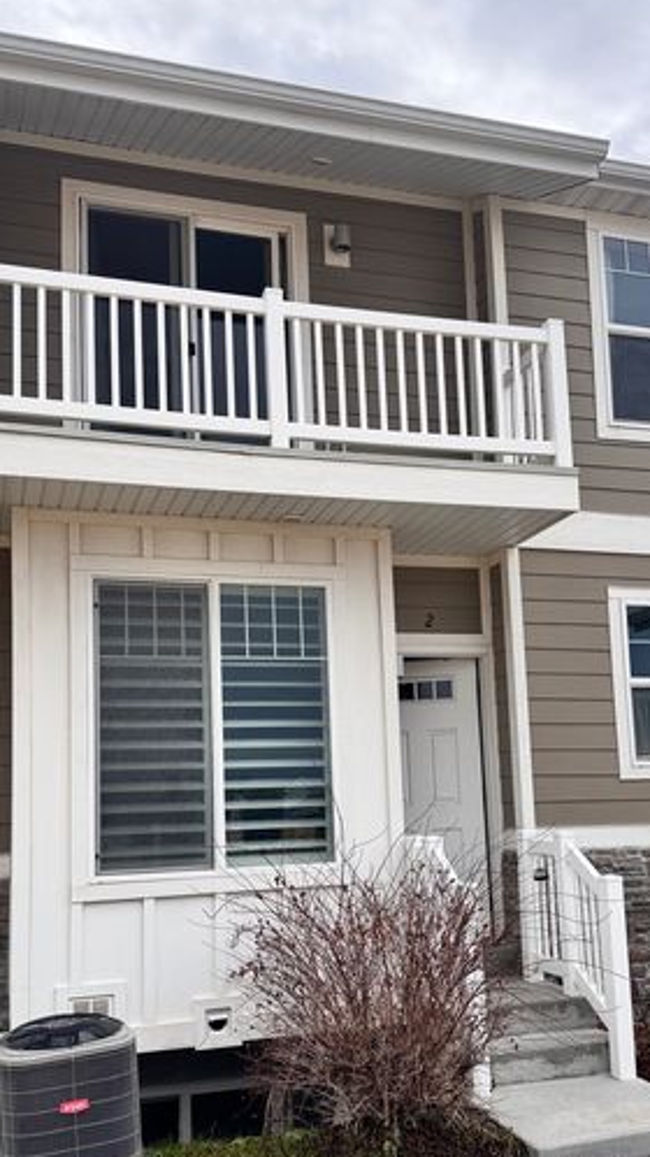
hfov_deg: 33.7
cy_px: 684
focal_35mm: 35
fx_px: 1073
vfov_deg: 56.3
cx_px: 355
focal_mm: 6.76
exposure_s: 1/1172
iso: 80
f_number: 1.78
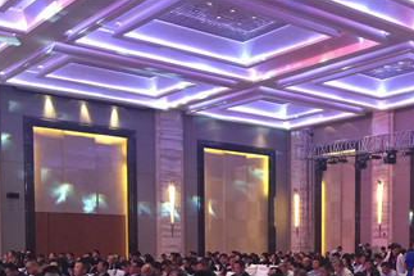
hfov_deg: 34.2
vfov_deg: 23.1
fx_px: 644
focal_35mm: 56
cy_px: 285
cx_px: 350
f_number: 2.2
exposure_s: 1/17
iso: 125
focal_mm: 4.15
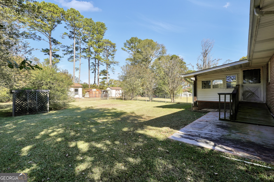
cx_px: 137
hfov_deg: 100.4
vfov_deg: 77.3
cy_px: 91
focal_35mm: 15
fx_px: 114
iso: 100
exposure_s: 1/160
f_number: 6.3
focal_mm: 10
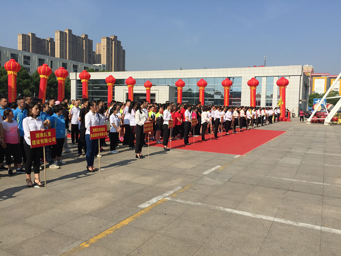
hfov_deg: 61.7
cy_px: 128
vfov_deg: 48.2
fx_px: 286
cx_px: 170
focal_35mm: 29
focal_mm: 4.15
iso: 32
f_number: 2.2
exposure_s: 1/3049
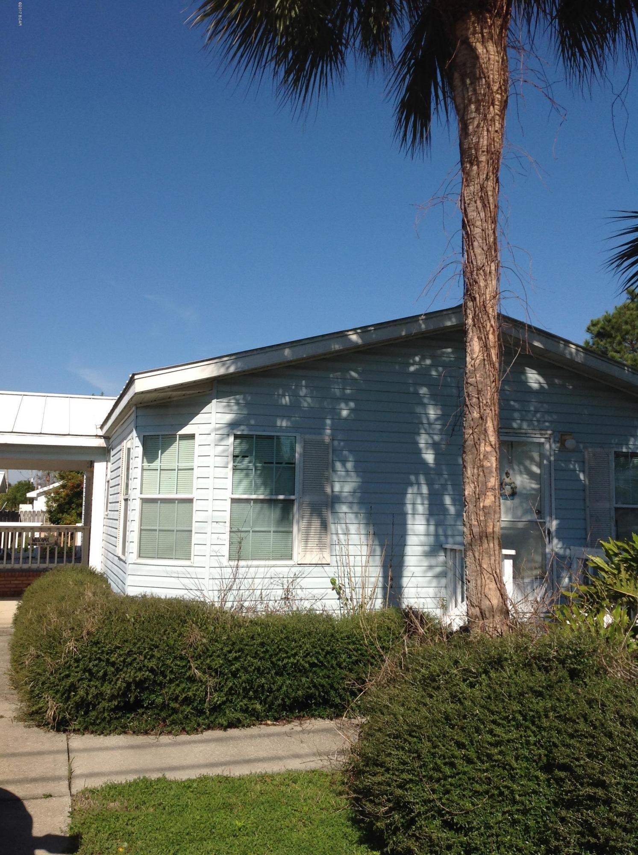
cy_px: 428
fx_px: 863
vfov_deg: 52.7
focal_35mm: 35
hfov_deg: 40.6
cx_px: 319
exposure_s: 1/2747
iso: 50
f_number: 2.4
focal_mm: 4.28
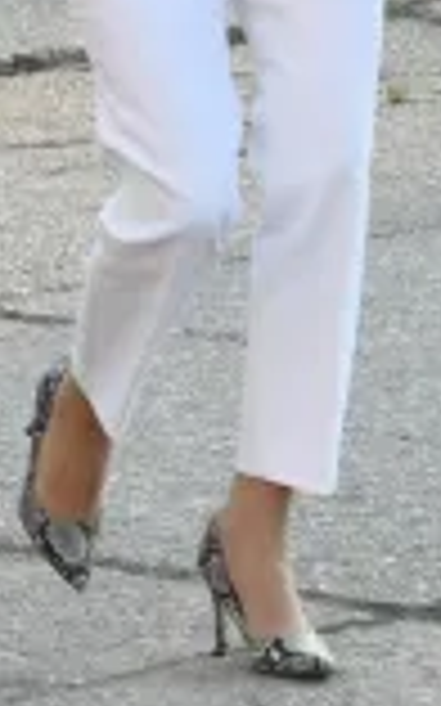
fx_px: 7795
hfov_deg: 3.2
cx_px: -580
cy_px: -187
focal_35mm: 405
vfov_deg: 5.2
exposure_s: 1/800
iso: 640
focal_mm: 55
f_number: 4
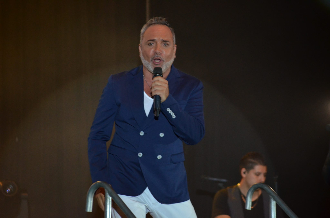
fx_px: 1989
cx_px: 165
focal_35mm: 218
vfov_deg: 6.3
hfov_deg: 9.5
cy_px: 109
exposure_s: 1/200
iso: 1600
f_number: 5
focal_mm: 145
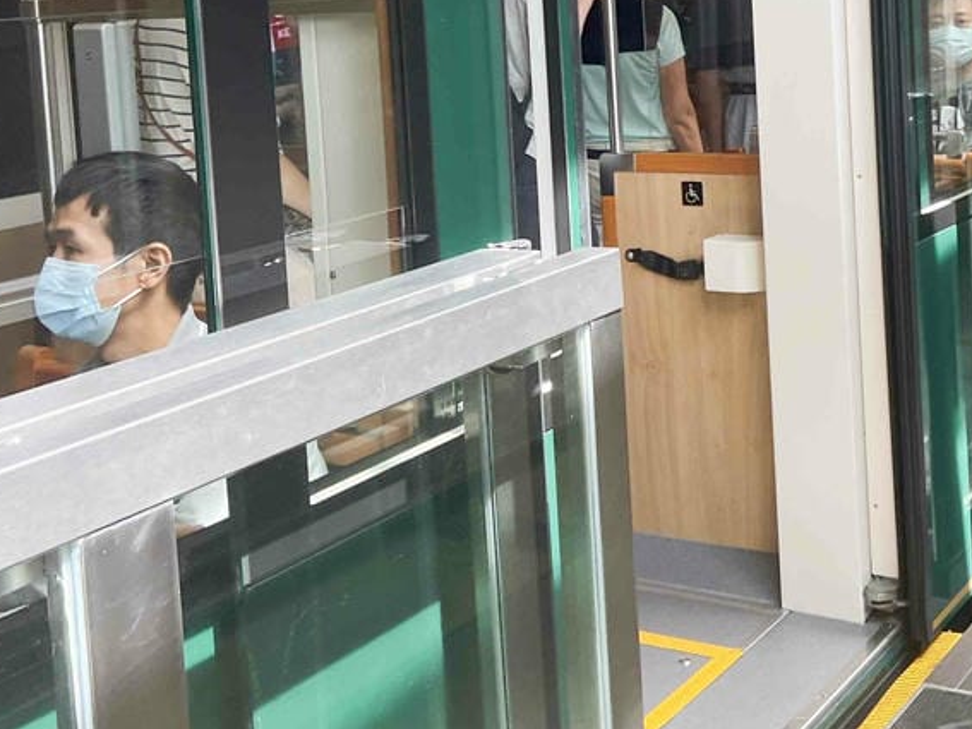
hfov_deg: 34.2
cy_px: 48
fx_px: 1544
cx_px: 729
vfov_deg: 25.6
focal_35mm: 55
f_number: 1.5
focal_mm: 5.7
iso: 50
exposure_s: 1/121
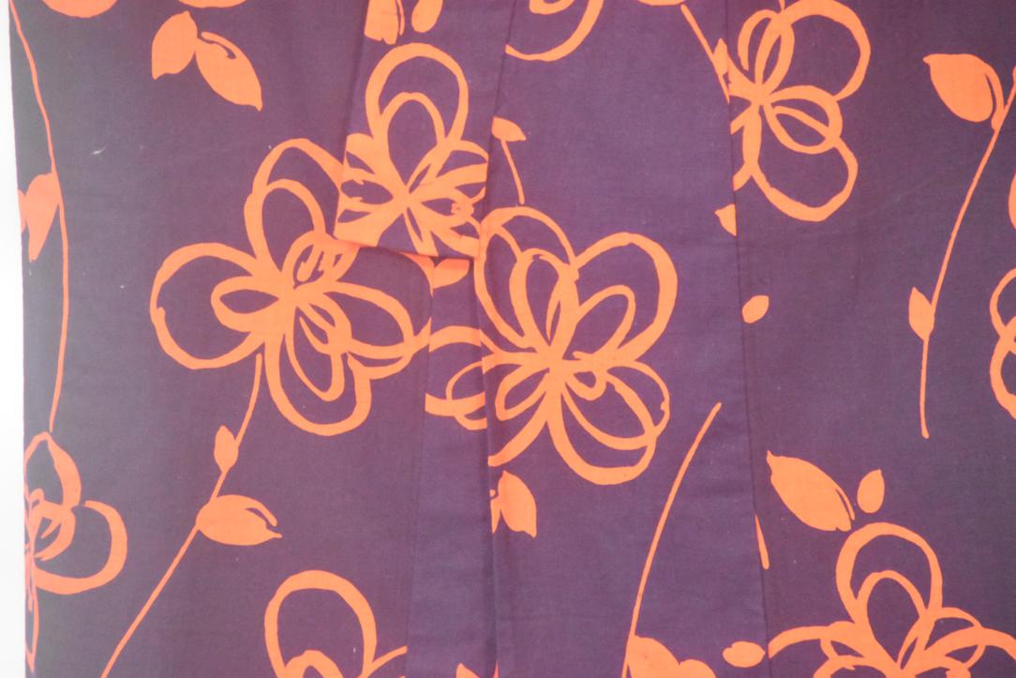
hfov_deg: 5.5
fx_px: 10584
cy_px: 339
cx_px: 508
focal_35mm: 375
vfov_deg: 3.7
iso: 12800
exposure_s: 1/100
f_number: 6.3
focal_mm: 250
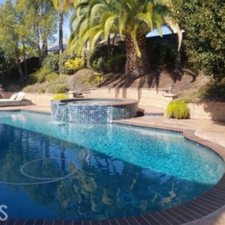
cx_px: 76
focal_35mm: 31
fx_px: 228
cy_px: 112
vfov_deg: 52.5
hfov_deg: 51.6
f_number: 2.4
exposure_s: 1/805
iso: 50
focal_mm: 4.3
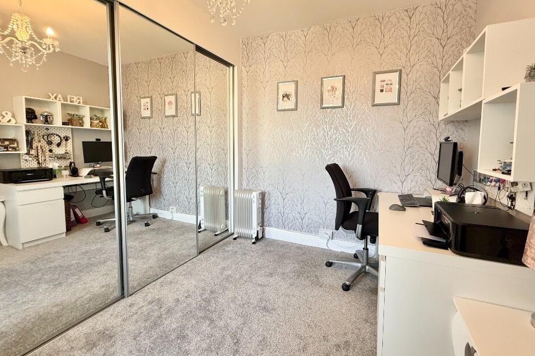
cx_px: 282
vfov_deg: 73.6
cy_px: 162
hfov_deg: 96.6
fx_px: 238
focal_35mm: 16
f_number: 2.2
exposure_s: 1/100
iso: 160
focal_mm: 2.22
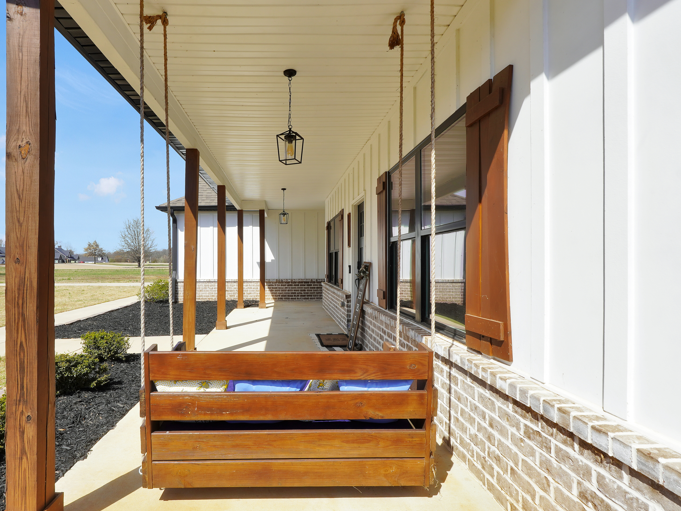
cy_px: 250
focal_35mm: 19
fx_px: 379
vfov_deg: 67.9
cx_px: 289
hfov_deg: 83.2
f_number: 10
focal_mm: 11.5
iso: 100
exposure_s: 1/160
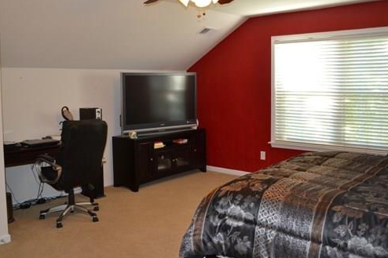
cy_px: 106
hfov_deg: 54.4
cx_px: 196
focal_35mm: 35
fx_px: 377
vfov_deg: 37.7
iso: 640
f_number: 3.5
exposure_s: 1/60
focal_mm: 18
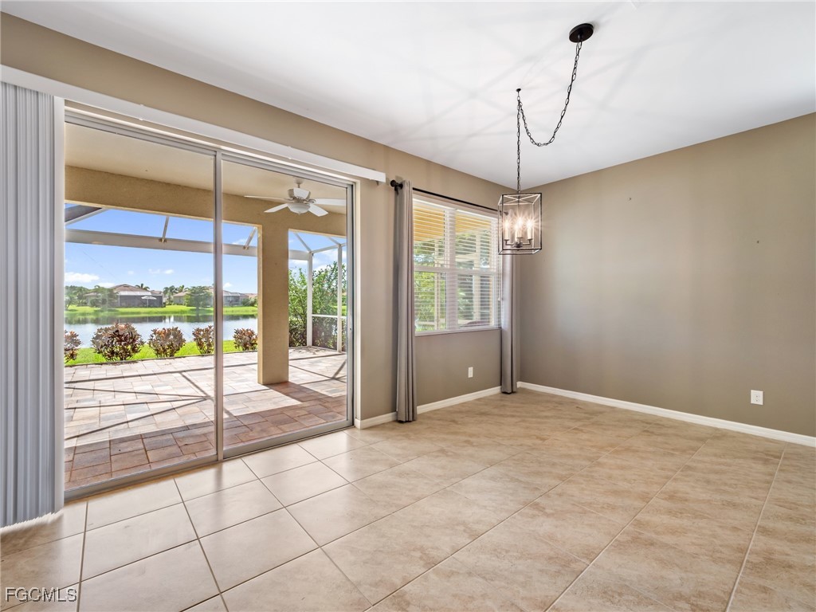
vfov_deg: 85.7
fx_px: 330
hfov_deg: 102.1
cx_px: 408
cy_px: 306
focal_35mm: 14
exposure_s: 1/5
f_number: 7.1
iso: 200
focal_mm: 7
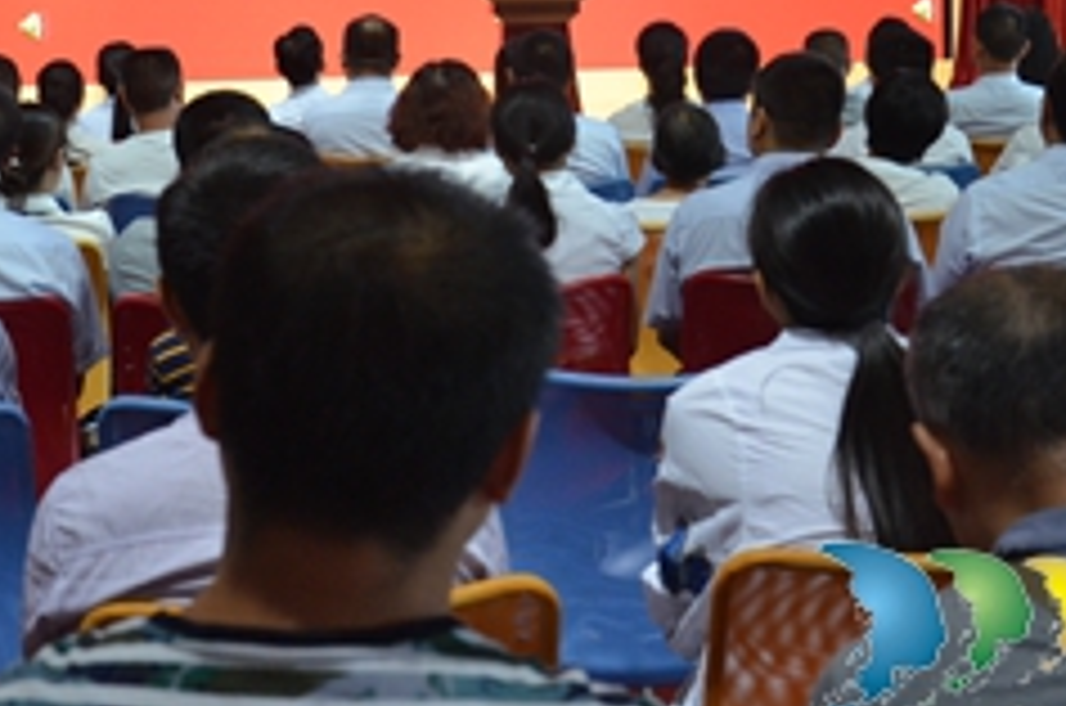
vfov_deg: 17.0
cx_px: 486
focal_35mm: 79
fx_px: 2336
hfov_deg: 25.7
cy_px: 110
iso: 1600
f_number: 5
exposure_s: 1/100
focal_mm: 25
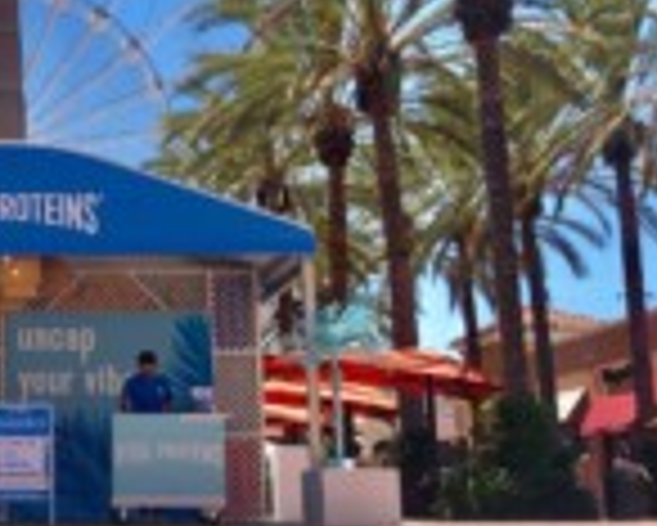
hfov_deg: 24.1
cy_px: 306
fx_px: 1459
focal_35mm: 75
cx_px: -18
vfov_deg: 20.4
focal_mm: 4
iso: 20
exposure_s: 1/1779
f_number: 1.8
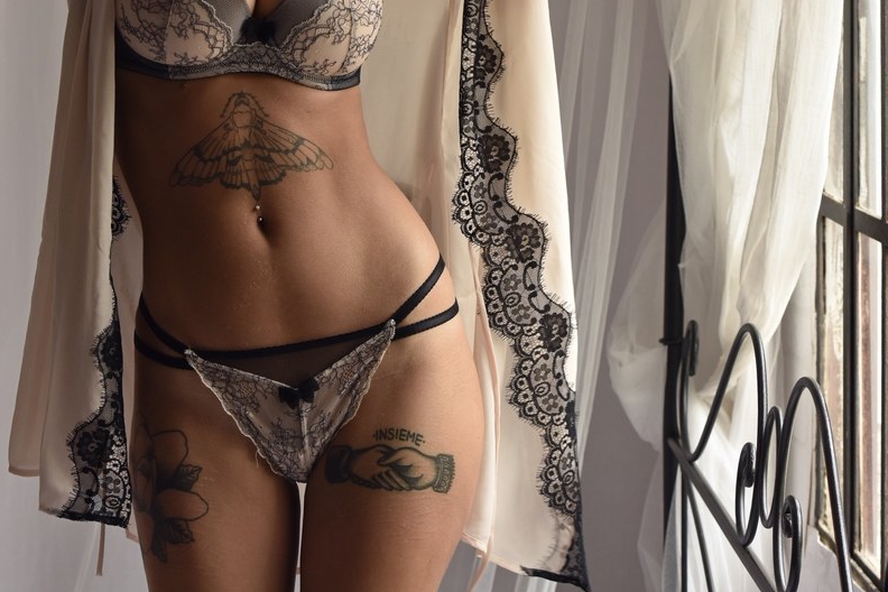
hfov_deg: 19.3
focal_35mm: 106
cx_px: 442
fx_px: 2614
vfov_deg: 12.8
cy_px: 74
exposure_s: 1/100
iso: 640
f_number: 6.3
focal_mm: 70
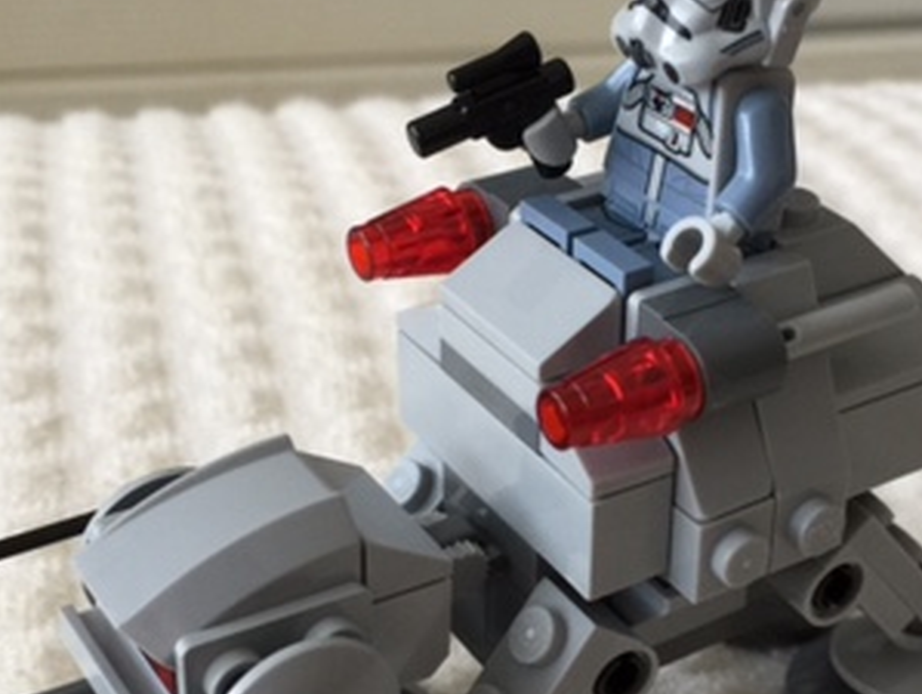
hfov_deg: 31.0
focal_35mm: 62
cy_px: 456
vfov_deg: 23.6
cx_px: 580
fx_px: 1653
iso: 40
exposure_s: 1/30
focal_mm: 4.15
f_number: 2.2
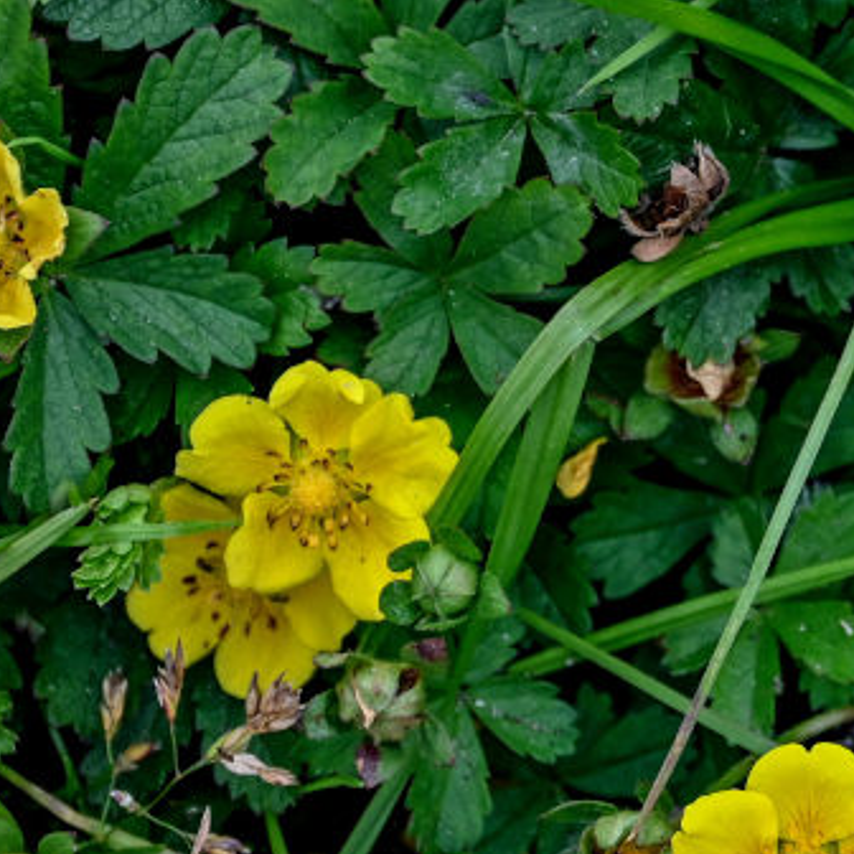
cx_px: 1085
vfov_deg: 3.7
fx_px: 13356
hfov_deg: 3.7
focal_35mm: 479
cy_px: 201
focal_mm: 105
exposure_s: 1/250
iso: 160
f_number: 6
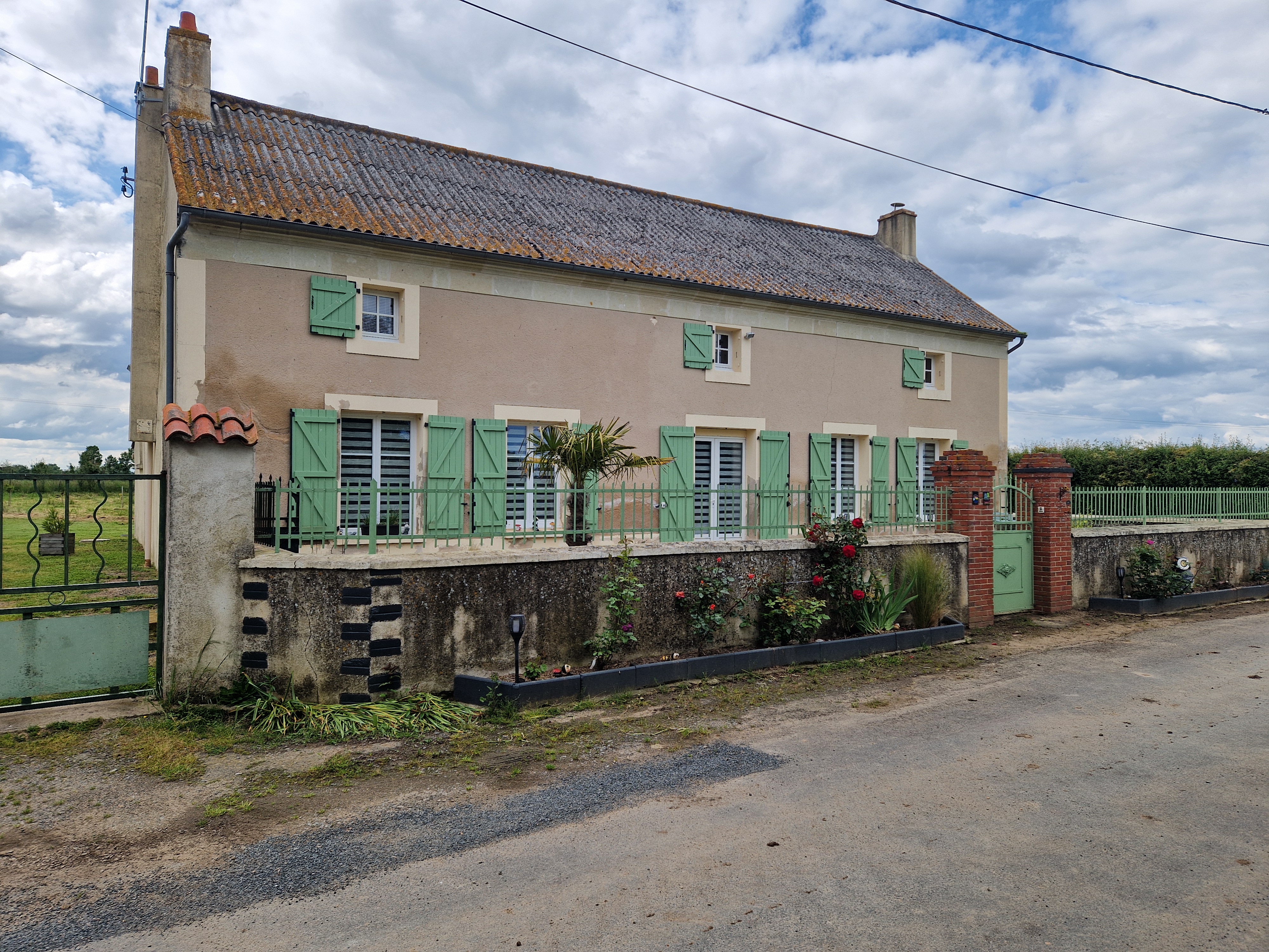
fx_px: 843
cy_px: 476
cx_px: 634
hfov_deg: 73.9
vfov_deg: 58.9
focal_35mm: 23
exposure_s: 1/1544
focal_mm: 5.4
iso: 50
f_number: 1.8
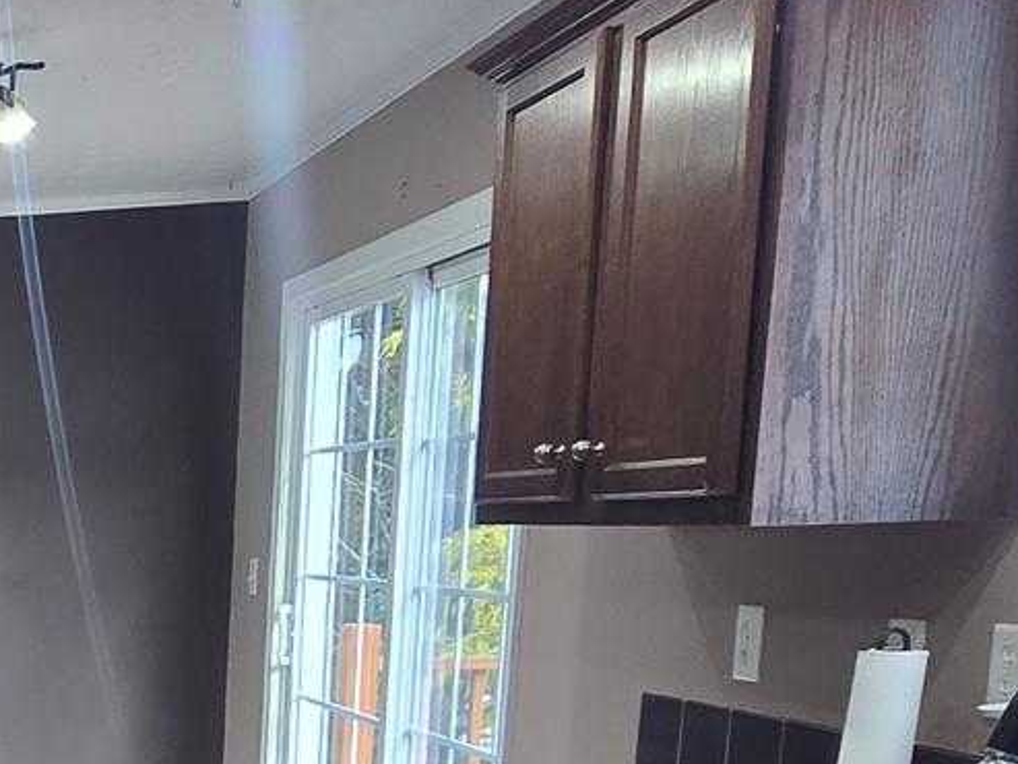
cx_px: -516
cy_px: 834
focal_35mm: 54
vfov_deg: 25.2
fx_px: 1588
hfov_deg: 26.0
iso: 160
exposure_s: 1/60
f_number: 2.2
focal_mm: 2.2
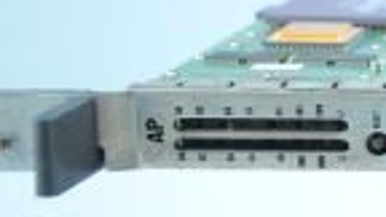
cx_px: 799
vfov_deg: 5.6
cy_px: 130
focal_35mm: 218
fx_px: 2231
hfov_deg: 9.2
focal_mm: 50
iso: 800
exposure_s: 1/100
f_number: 4.8
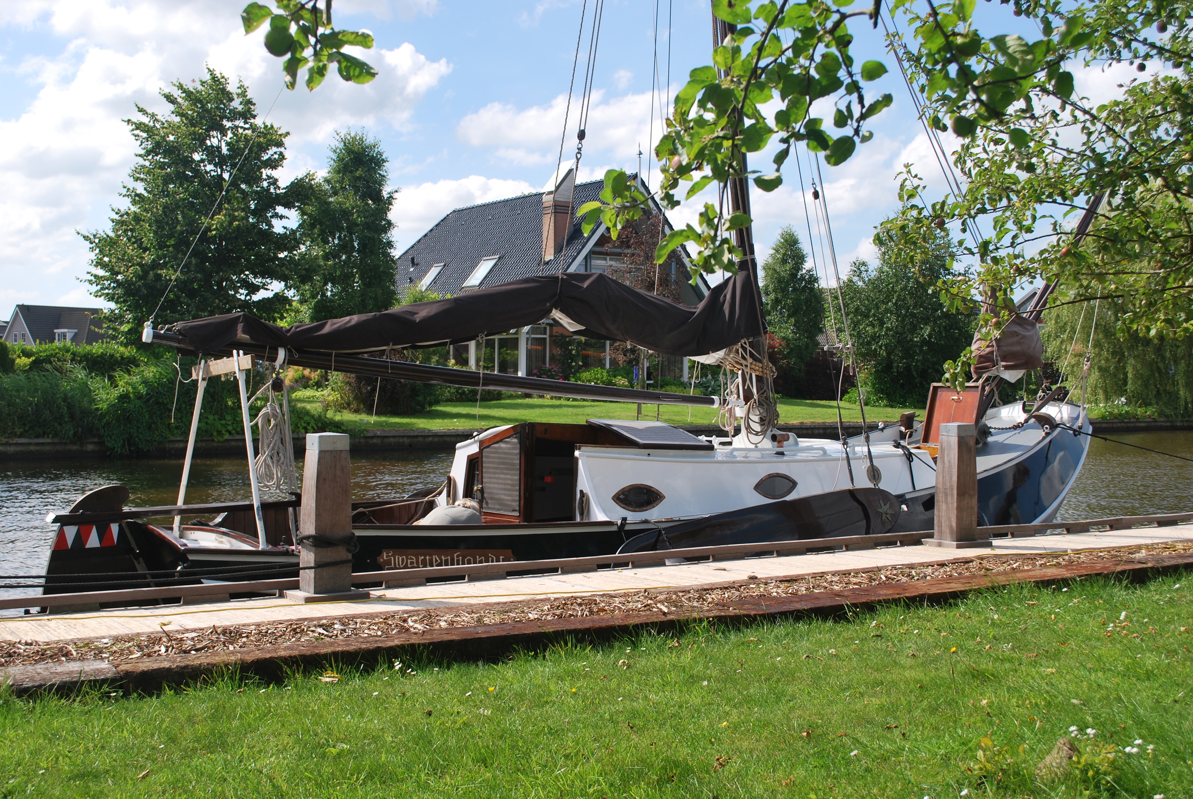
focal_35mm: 42
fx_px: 1394
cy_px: 400
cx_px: 596
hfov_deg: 46.3
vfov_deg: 32.0
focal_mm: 28
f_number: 7.1
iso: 100
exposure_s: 1/200
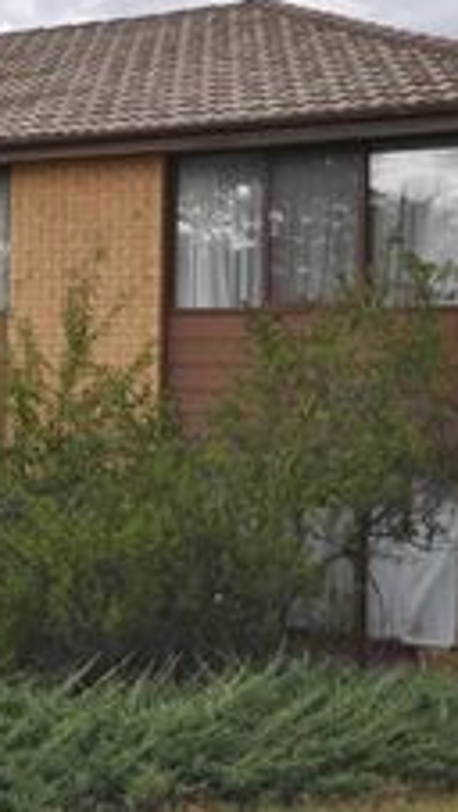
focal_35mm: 78
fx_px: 1681
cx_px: -64
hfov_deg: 15.1
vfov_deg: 27.1
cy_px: 295
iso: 200
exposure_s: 1/200
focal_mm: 24
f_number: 8
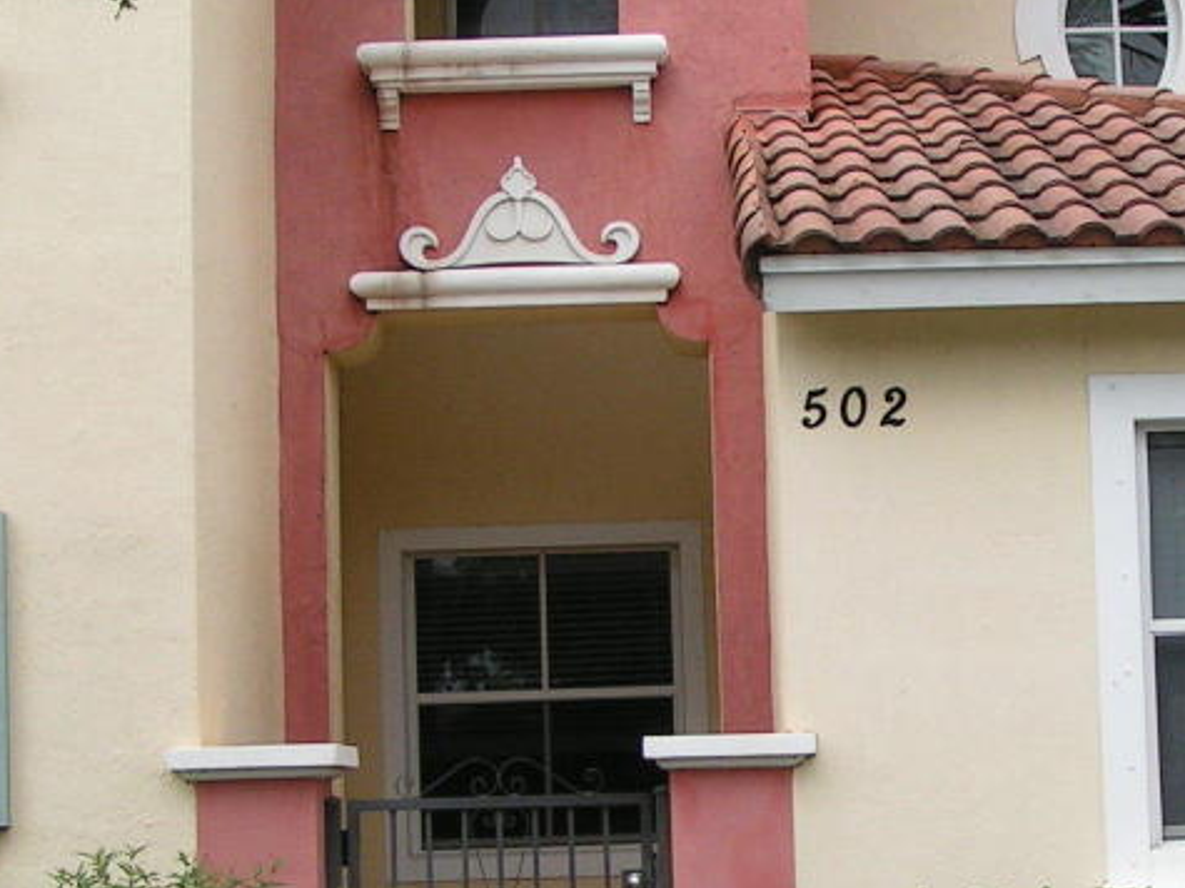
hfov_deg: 23.7
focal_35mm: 82
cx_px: 816
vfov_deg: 18.0
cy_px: 554
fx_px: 2806
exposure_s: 1/200
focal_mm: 5.8
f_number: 5.6
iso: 50
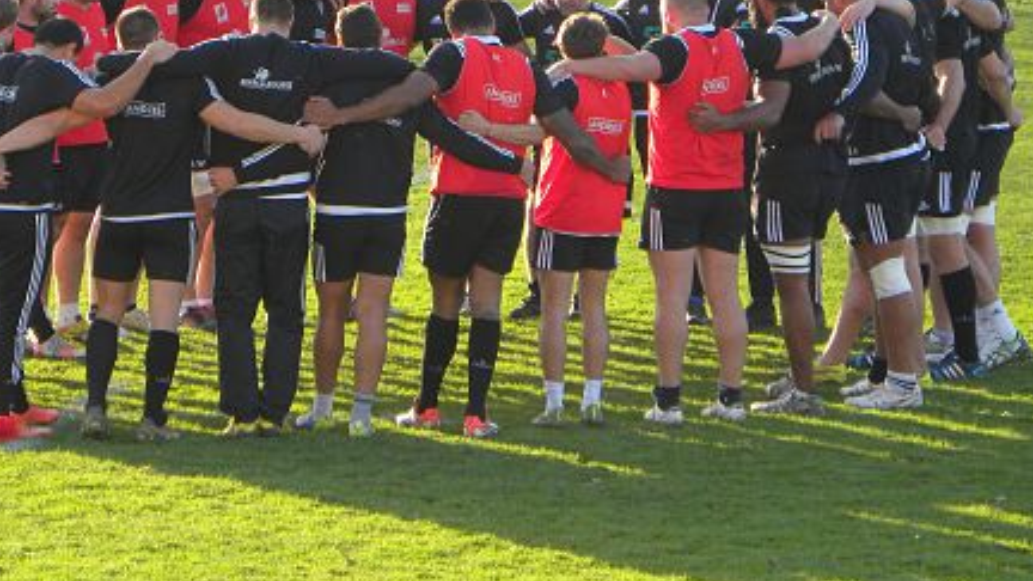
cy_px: 100
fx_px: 12052
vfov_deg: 2.8
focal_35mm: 440
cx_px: 411
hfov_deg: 4.9
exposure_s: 1/84.8
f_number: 4.5
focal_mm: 51.8
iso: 64
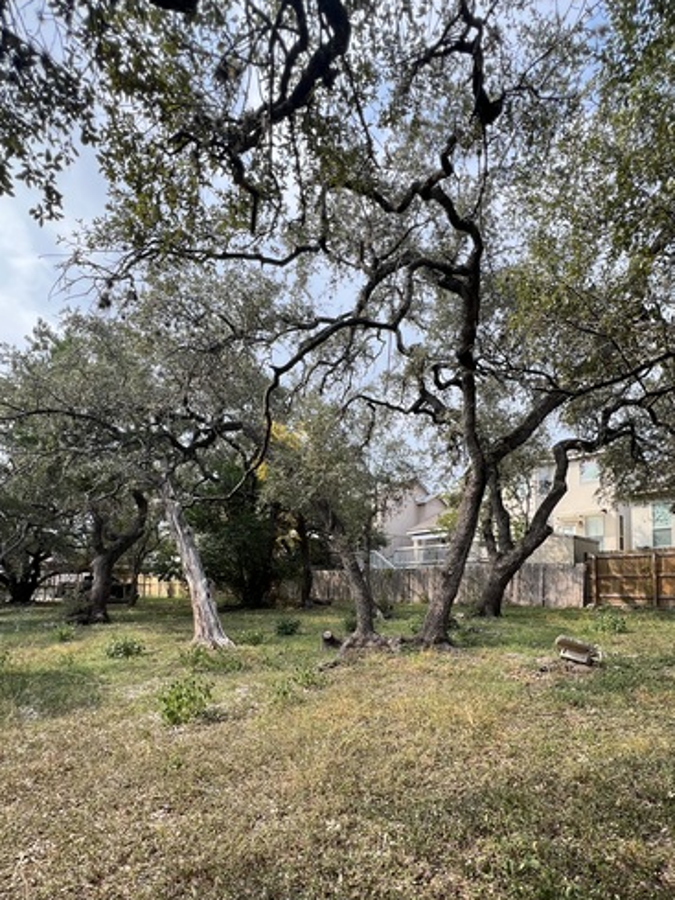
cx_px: 370
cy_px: 569
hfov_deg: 74.6
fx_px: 442
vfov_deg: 89.0
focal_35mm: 17
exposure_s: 1/541
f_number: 1.8
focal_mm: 1.57
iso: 32
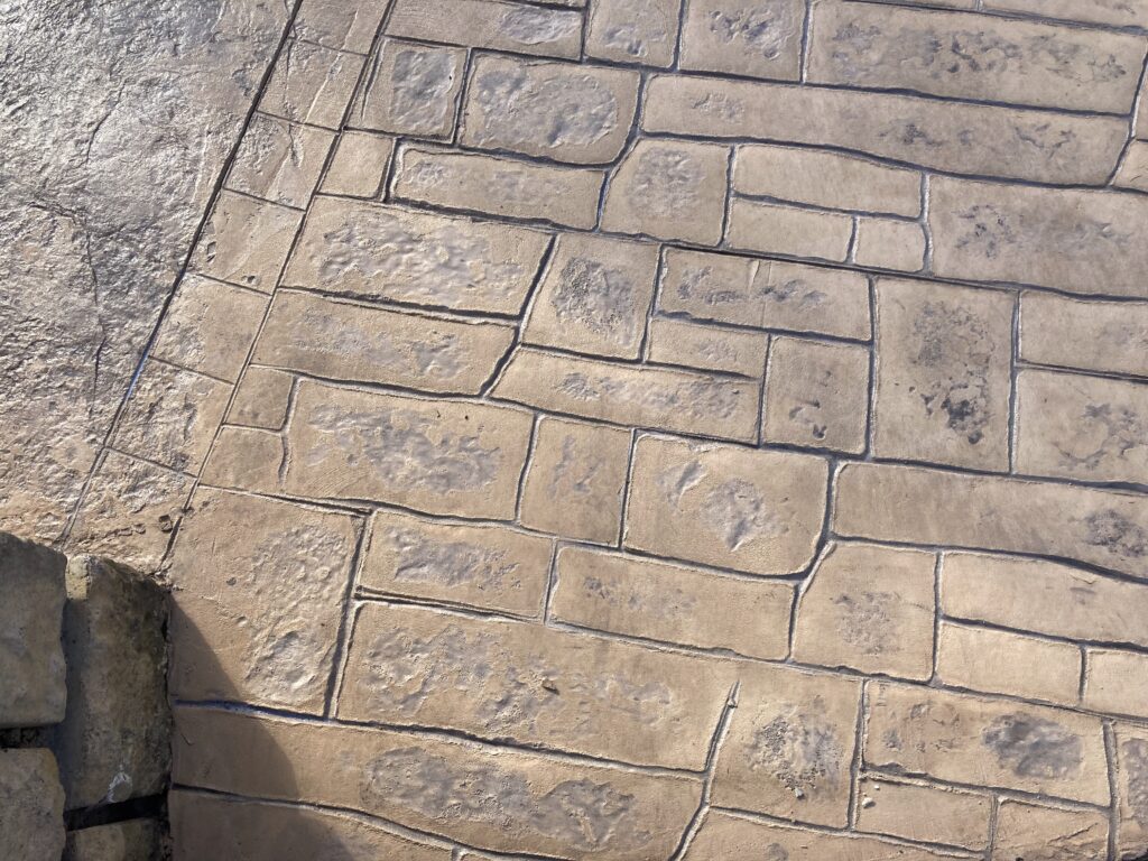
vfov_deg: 49.7
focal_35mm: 28
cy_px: 430
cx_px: 574
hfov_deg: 63.4
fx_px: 929
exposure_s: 1/906
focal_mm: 3.99
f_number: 1.8
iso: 20
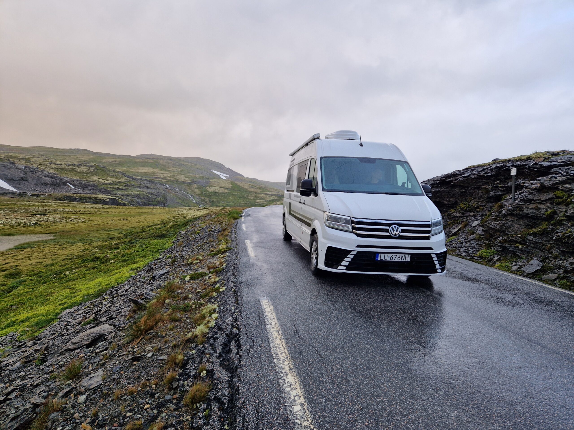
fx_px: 381
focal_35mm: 23
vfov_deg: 58.9
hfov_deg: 73.9
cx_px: 287
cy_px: 215
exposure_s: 1/180
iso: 50
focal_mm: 5.4
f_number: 1.8
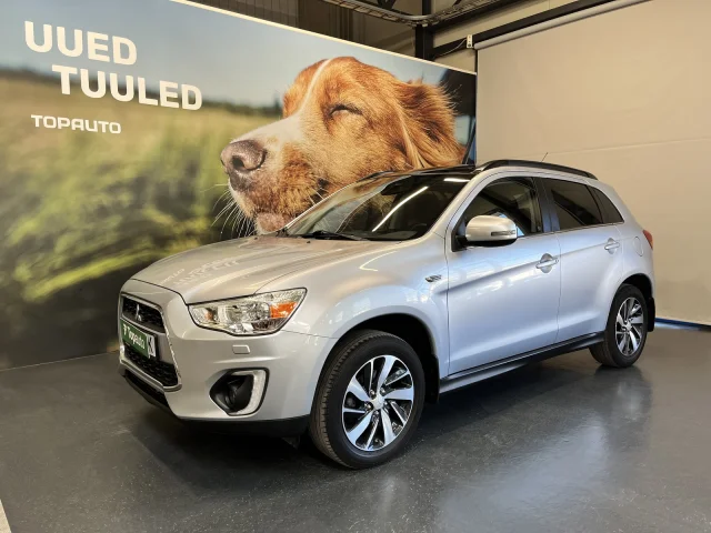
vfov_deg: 53.1
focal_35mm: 26
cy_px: 266
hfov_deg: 67.3
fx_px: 534
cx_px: 356
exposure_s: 1/121
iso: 80
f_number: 1.6
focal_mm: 5.1
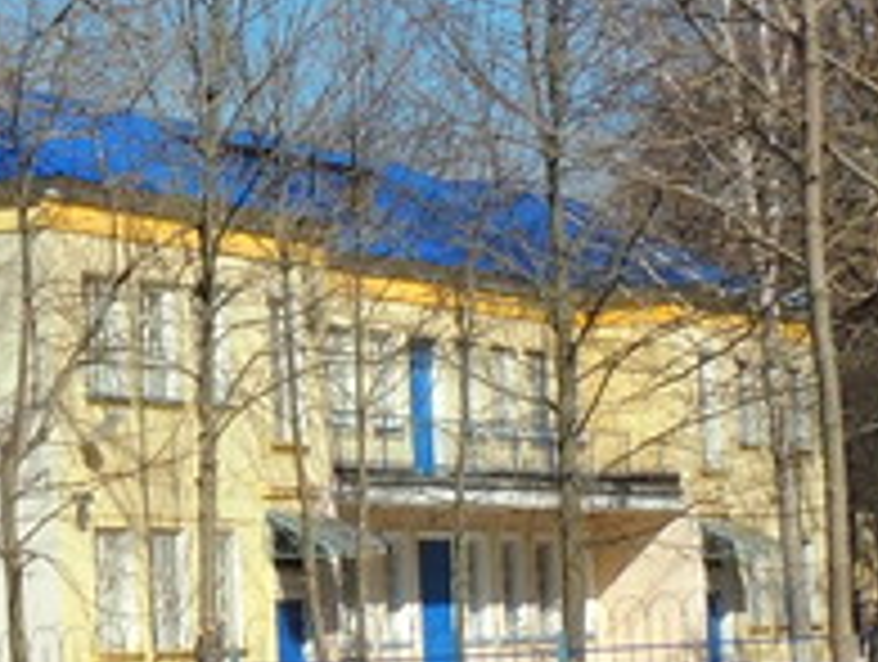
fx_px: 4421
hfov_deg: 11.3
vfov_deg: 8.6
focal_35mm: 174
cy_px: 367
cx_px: 122
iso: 400
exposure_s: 1/1250
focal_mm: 7.1
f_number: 6.6
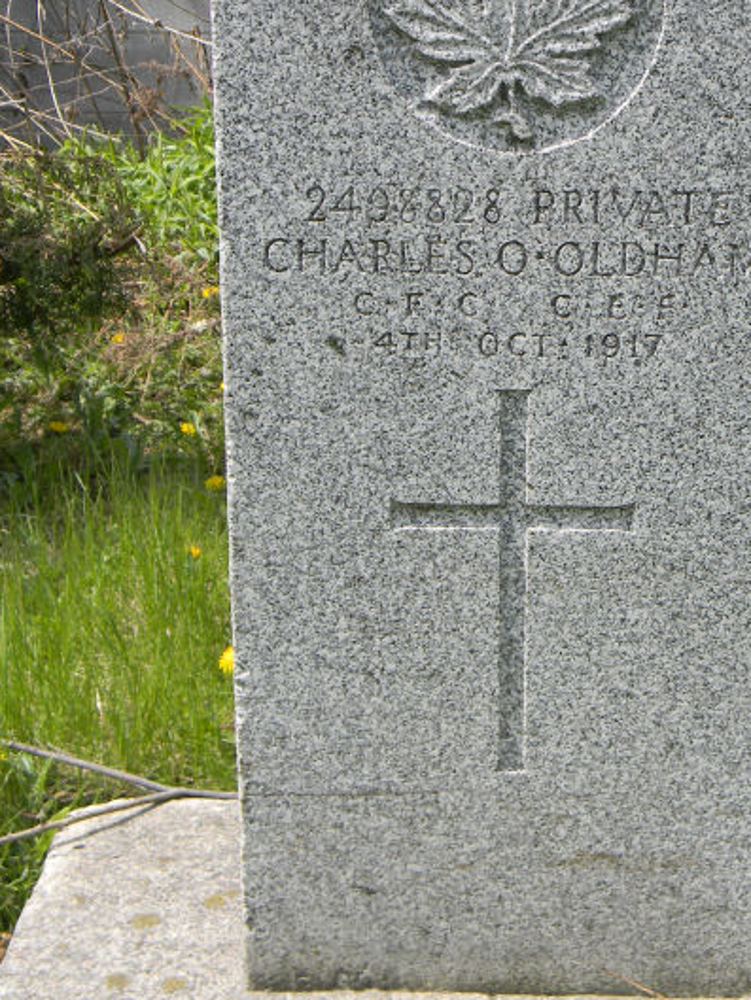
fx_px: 1793
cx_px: 530
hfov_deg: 23.5
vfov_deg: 31.1
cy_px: 395
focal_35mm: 62
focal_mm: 7.3
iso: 80
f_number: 3.8
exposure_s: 1/343
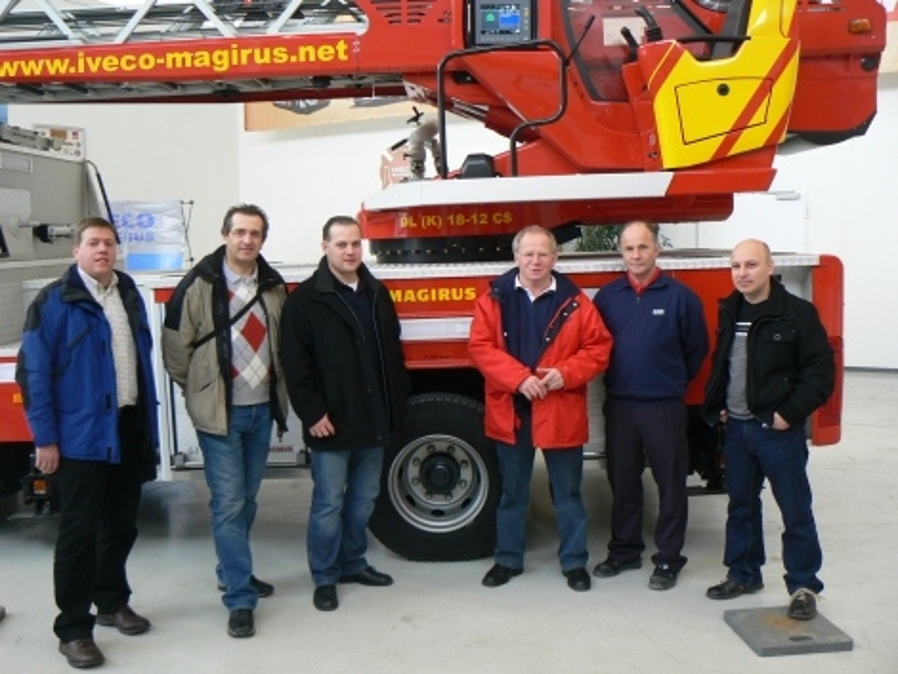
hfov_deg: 51.3
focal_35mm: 36
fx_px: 934
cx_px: 449
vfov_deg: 39.7
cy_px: 337
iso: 80
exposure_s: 1/30
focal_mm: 6
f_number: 2.8
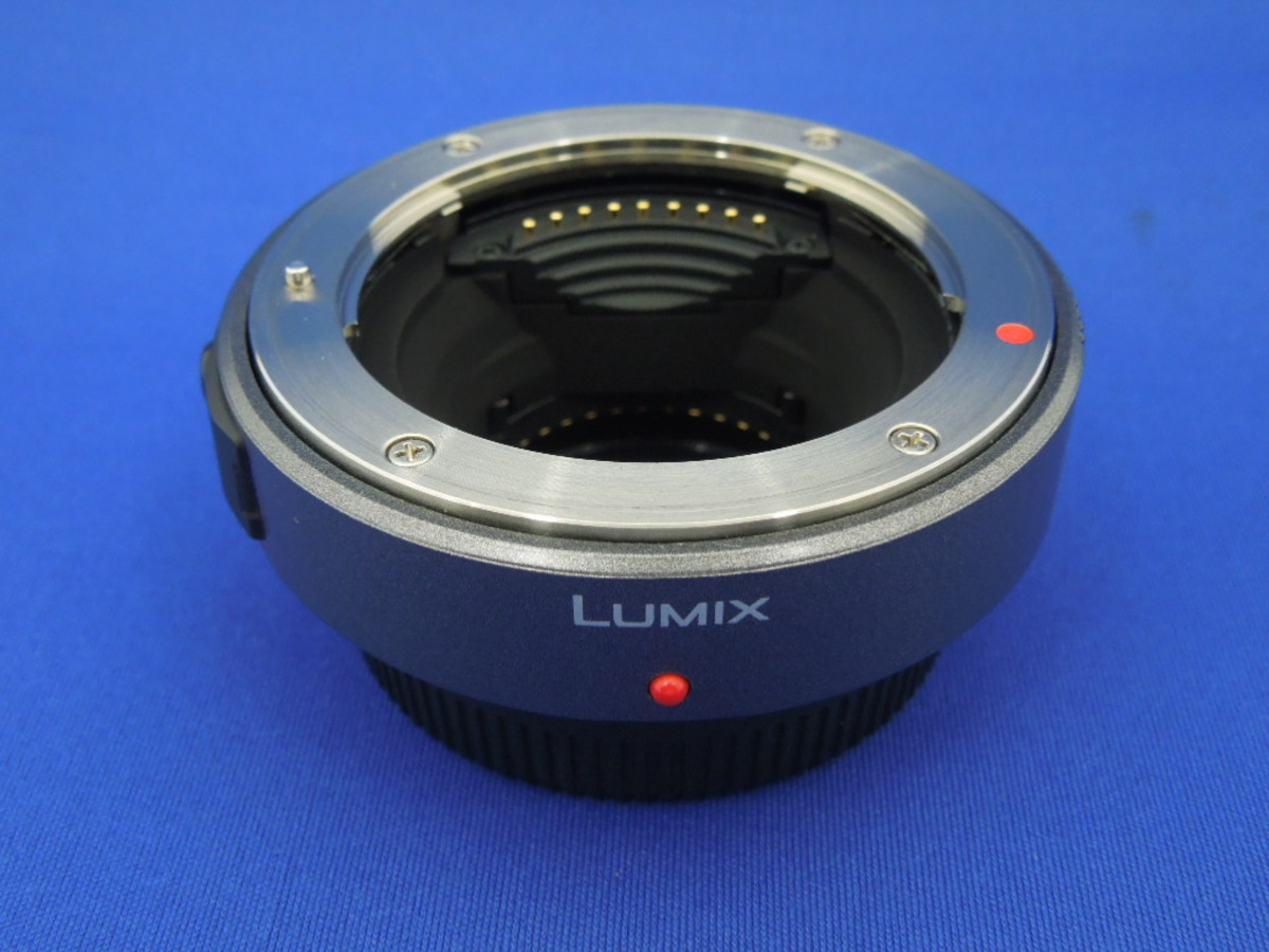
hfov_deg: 43.9
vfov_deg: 33.6
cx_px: 634
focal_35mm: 43
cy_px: 476
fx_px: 1576
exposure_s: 1/30
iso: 400
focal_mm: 7.8
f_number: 3.9
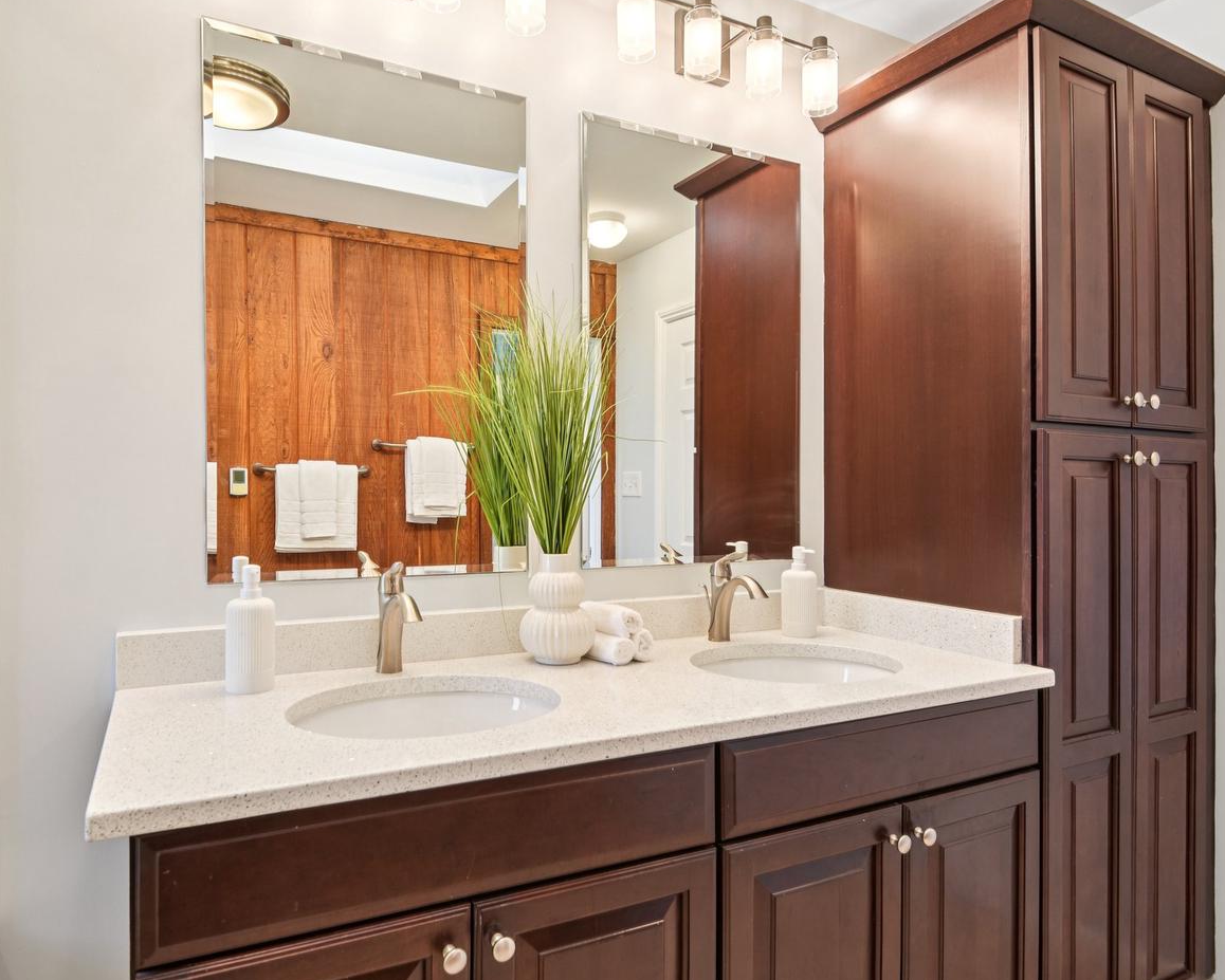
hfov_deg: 77.3
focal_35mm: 21
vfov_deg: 65.5
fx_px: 762
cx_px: 534
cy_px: 479
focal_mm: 18
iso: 400
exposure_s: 1/20
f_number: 8
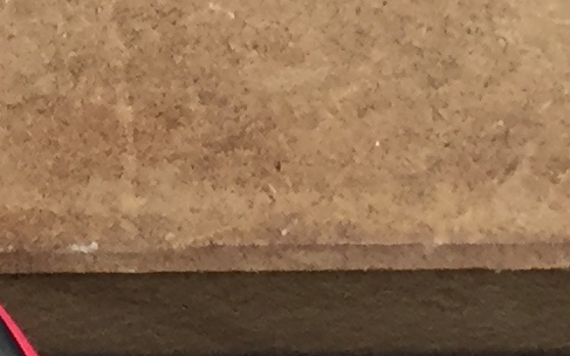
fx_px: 3199
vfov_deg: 6.3
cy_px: -167
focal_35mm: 206
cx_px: 789
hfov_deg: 9.9
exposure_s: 1/33
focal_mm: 4.15
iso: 125
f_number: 2.2
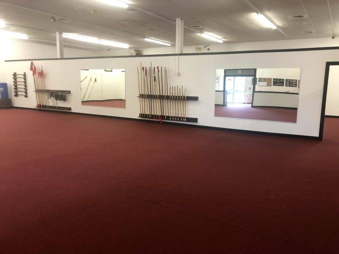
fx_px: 274
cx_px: 170
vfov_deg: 49.7
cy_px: 127
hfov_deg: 63.4
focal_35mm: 28
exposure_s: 1/20
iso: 40
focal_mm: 4
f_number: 1.8
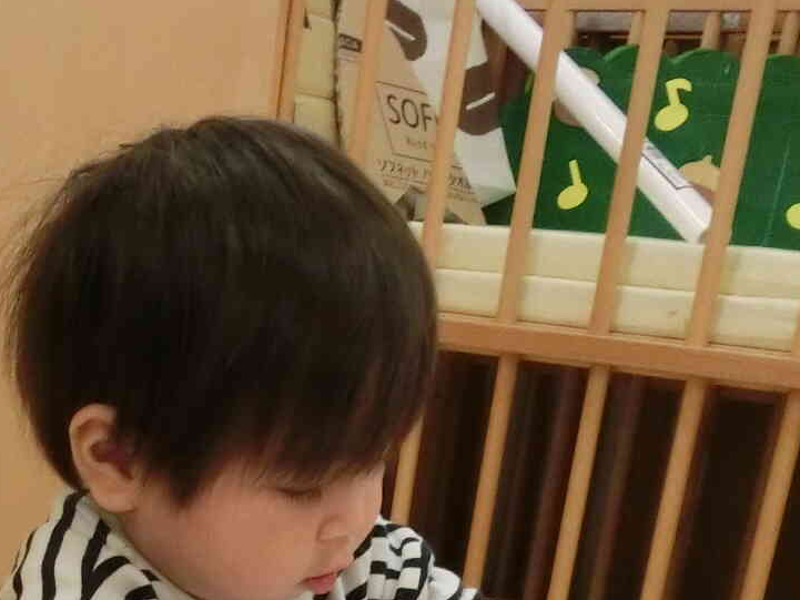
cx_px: -26
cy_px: 824
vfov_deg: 18.9
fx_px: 1641
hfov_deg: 25.8
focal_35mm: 71
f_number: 3.5
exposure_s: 1/125
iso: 320
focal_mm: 4.5
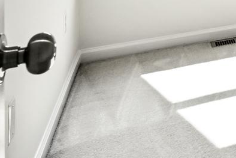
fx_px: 511
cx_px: 498
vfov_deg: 14.7
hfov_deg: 17.1
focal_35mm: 78
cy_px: -149
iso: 320
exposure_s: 1/50
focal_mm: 15
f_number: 9
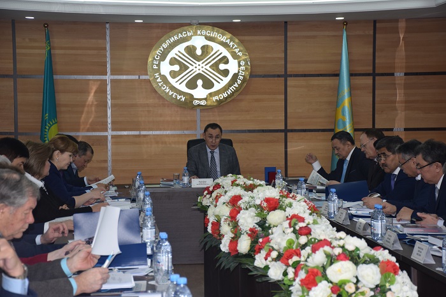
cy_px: 148
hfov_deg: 21.9
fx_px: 1152
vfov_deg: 14.7
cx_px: 223
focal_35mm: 93
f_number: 5.6
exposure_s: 1/125
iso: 720
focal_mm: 62
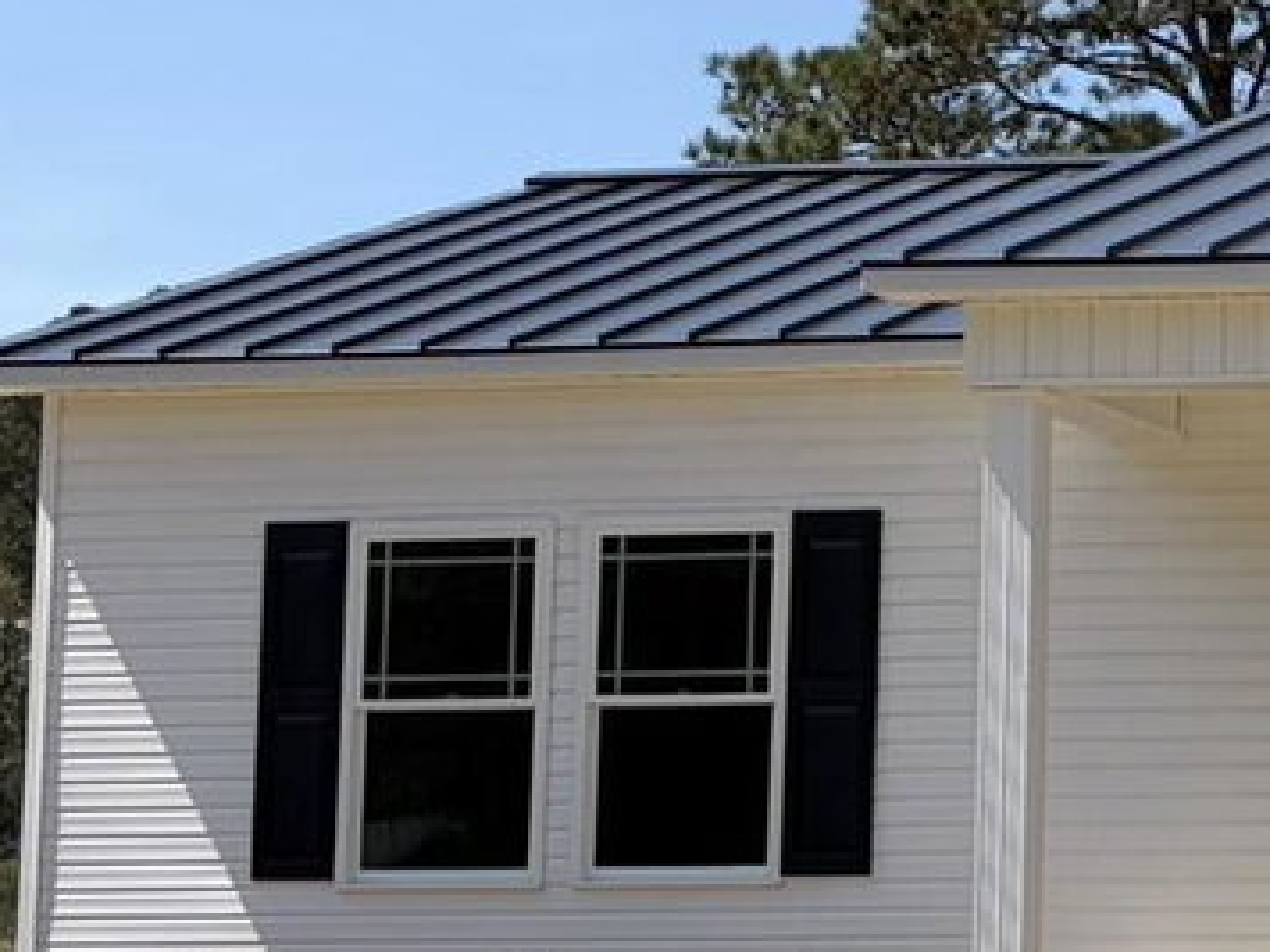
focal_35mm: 117
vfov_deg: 12.7
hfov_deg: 15.5
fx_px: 4293
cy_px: 464
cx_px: 1905
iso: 64
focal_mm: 5.96
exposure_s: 1/4950
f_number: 1.6
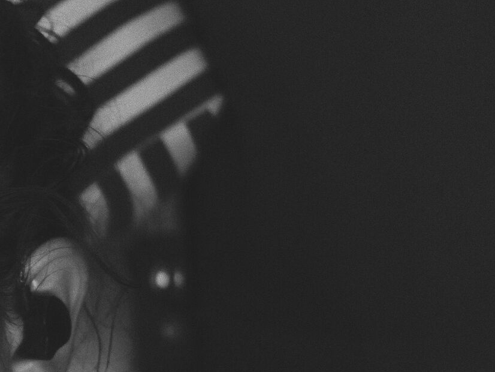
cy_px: 383
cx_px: -158
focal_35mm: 148
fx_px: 2117
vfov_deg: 9.9
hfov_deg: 12.9
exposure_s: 1/60
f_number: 2
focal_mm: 35
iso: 1250
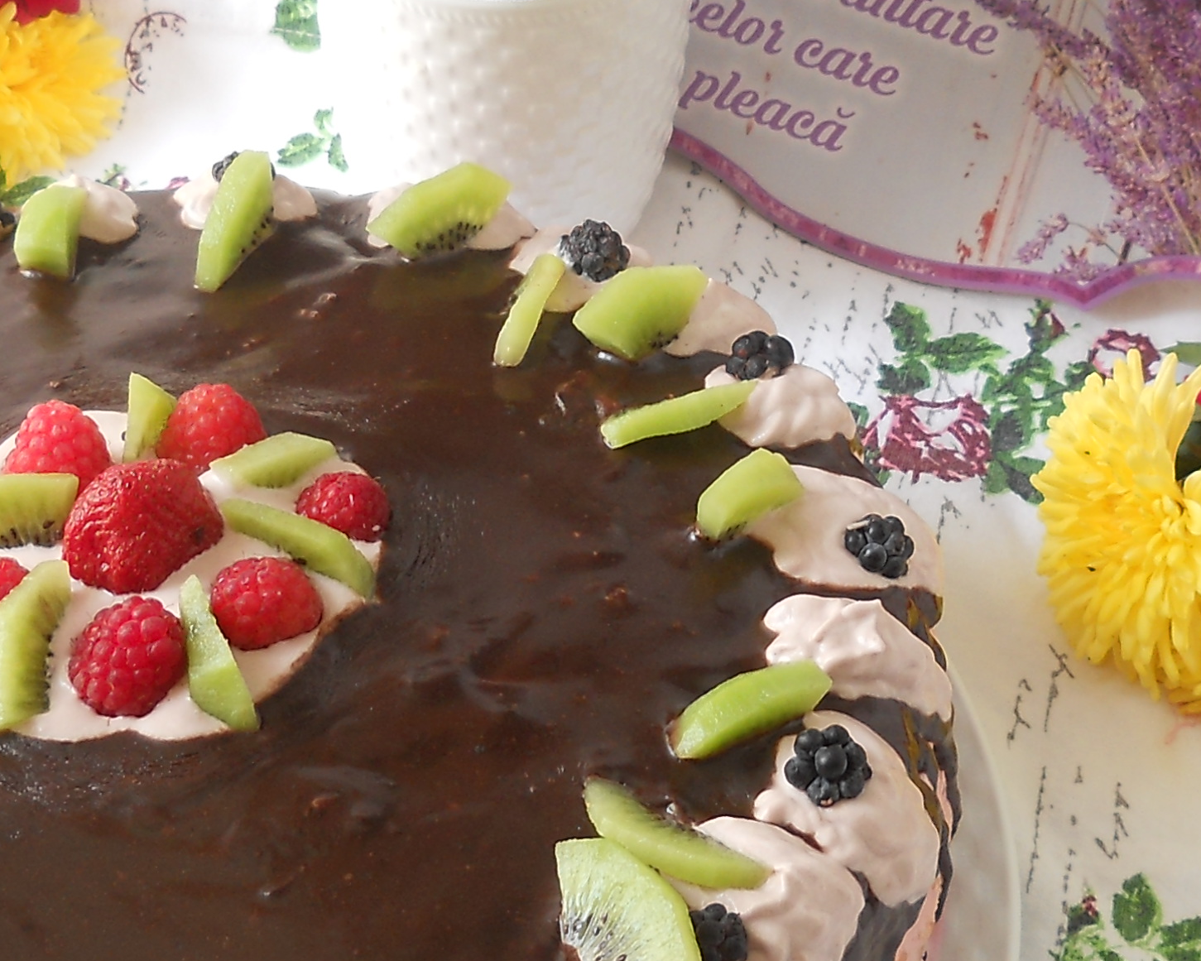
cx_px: 550
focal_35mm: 90
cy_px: 469
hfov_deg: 21.3
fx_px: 3199
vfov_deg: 17.1
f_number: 3.1
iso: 80
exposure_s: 1/50
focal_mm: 6.72
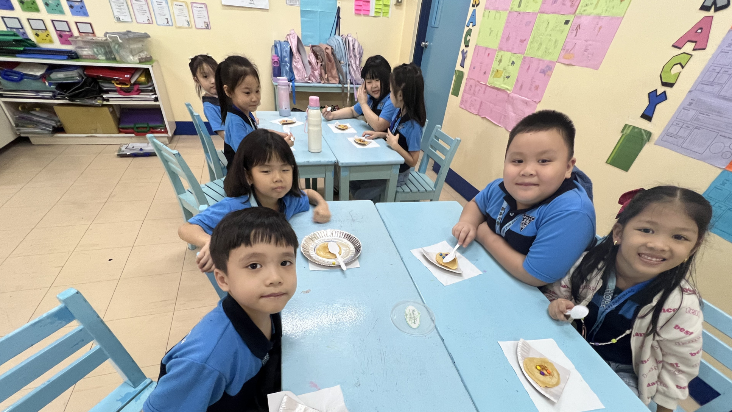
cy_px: 267
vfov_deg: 69.0
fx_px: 291
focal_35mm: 15
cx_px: 365
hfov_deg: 103.0
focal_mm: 1.57
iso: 250
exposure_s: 1/60
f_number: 1.8
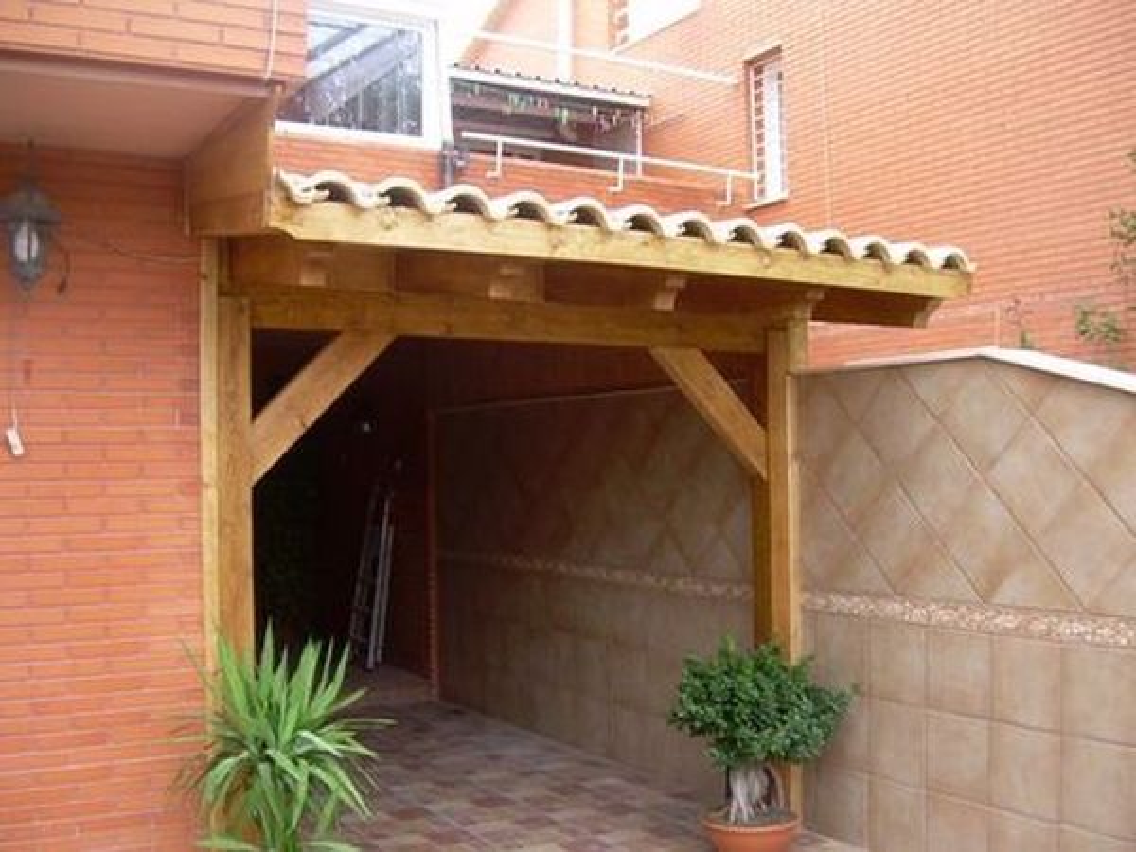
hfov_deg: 49.0
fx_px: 1247
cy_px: 426
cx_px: 568
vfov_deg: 37.7
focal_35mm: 38
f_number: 2.8
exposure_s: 1/42.4
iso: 50
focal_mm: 6.3
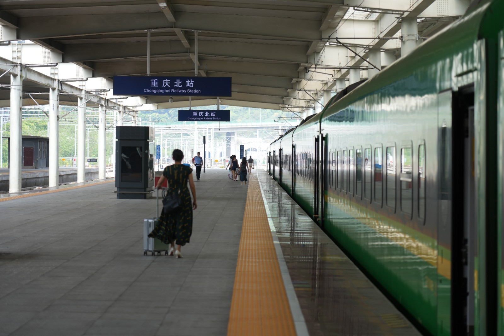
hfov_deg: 19.5
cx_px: 252
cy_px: 168
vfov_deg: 13.0
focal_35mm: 105
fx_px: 1470
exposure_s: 1/125
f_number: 4
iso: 100
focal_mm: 105
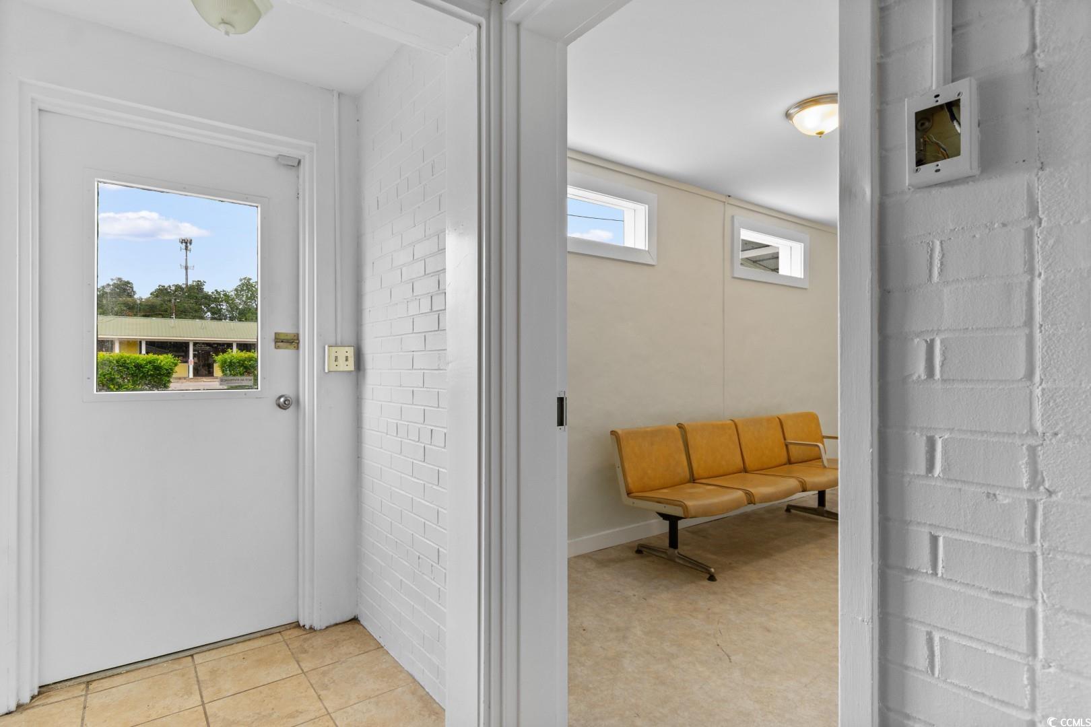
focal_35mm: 18
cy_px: 364
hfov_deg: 90.0
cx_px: 546
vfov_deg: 67.4
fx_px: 545
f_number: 4.8
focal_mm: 12
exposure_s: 1/15
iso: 100
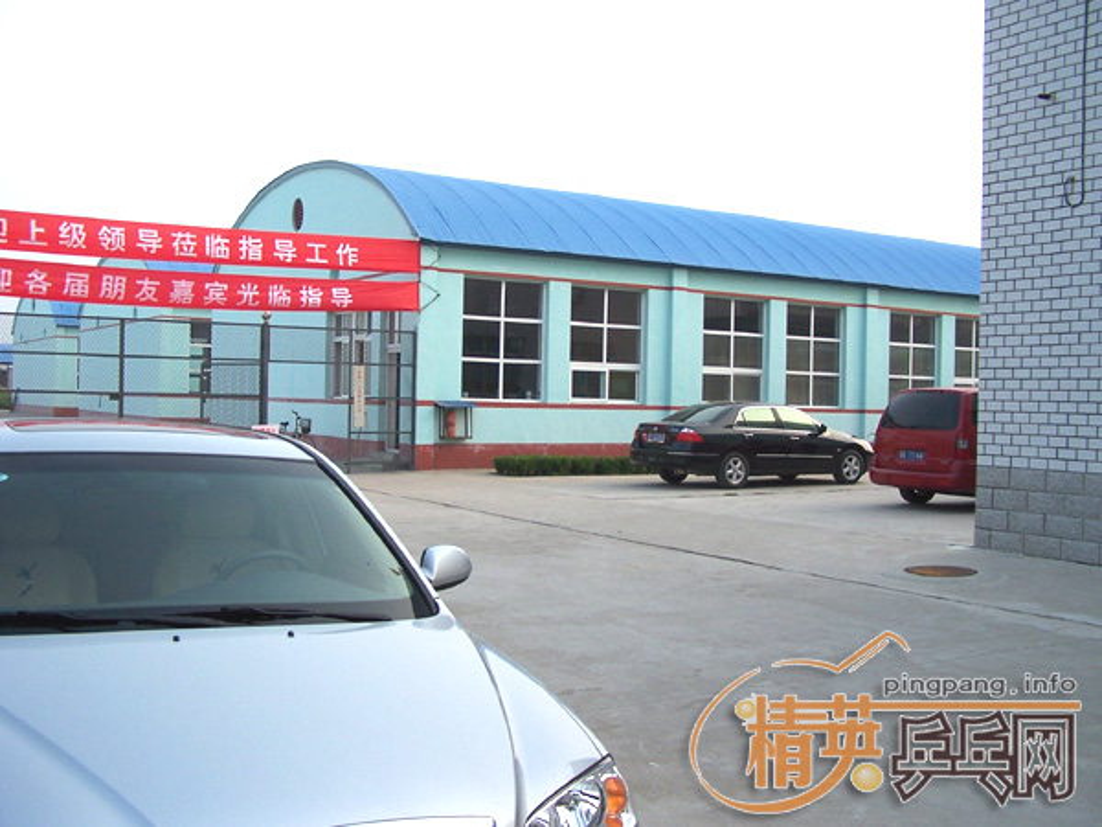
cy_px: 414
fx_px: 1210
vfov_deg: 37.7
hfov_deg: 49.0
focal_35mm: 38
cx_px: 551
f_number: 2.8
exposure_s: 1/500
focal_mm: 6.3
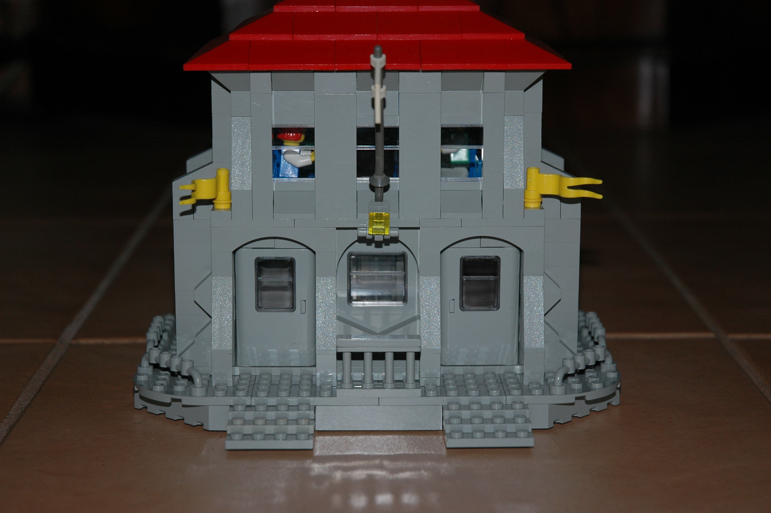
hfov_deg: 24.6
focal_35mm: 82
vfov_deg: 16.5
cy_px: 256
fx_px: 1765
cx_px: 386
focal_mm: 55
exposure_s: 1/60
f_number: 4.5
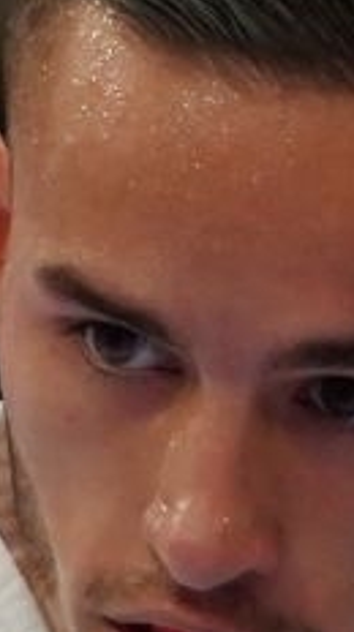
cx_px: 550
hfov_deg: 0.6
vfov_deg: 1.0
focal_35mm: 2147
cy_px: 605
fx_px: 35933
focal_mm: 176
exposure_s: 1/1000
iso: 1250
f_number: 2.8
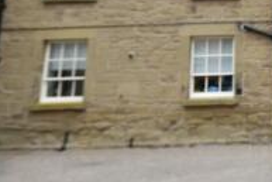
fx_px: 280
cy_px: 23
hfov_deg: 40.3
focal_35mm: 37
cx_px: 309
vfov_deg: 34.3
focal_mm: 10
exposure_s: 1/320
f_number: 9
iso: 800
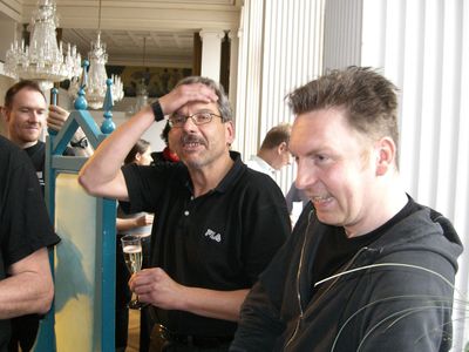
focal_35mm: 38
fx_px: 515
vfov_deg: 37.7
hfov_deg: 49.0
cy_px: 176
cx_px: 234
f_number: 2.8
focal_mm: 7.9
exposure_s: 1/60
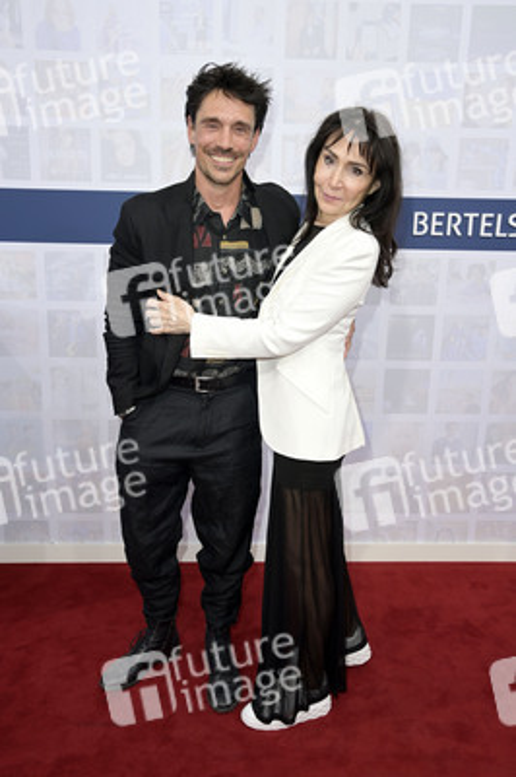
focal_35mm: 32
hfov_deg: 41.0
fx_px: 689
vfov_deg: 58.8
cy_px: 388
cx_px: 258
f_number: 7.1
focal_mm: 32
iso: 640
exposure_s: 1/125
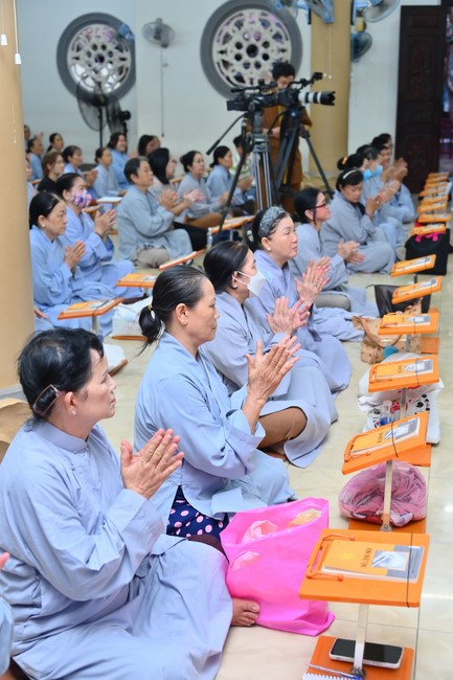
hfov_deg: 28.1
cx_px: 226
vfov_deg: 41.1
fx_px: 906
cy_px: 340
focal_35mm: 48
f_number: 4.5
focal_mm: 48
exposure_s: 1/125
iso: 1250
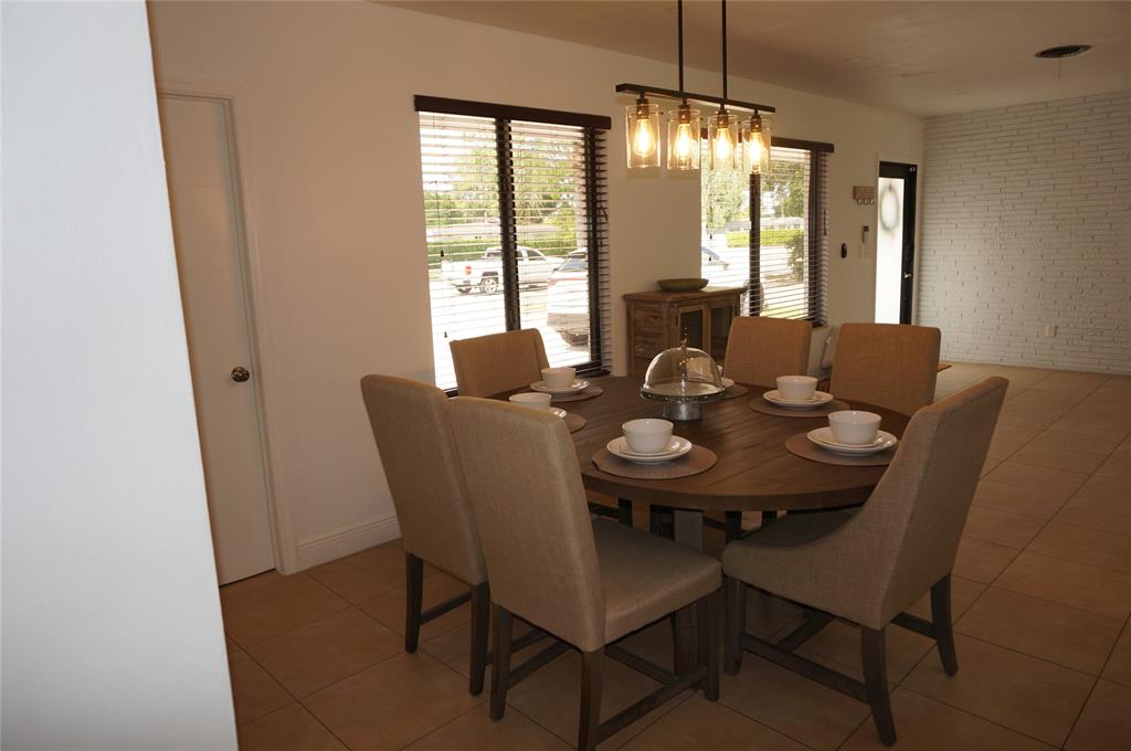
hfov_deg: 73.8
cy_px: 376
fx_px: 753
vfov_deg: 53.0
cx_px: 566
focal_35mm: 24
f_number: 4
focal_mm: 16
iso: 100
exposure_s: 1/80
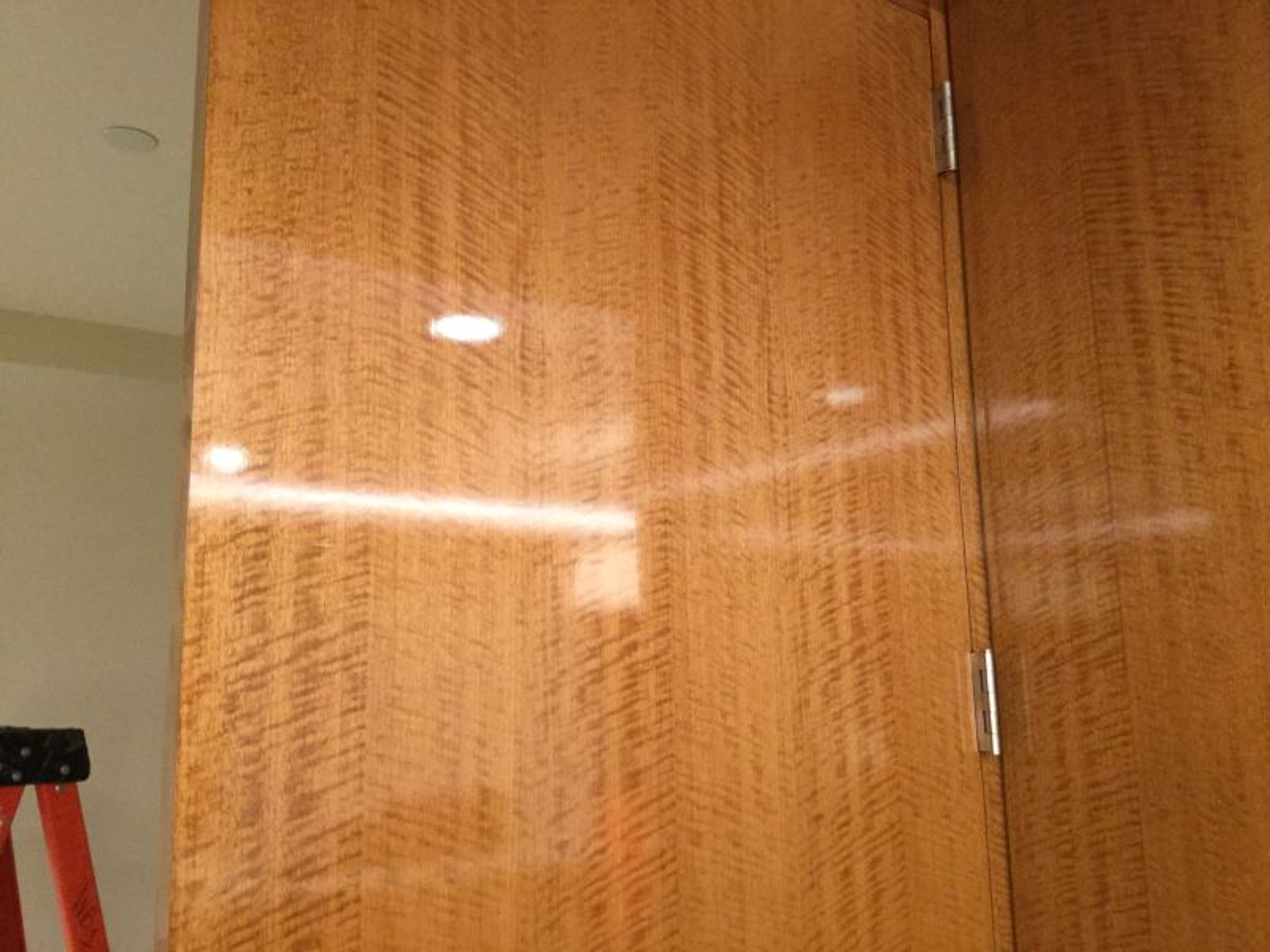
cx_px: 635
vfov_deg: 45.4
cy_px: 476
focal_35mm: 31
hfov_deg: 58.4
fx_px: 1137
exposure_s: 1/15
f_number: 2.4
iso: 200
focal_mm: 3.3
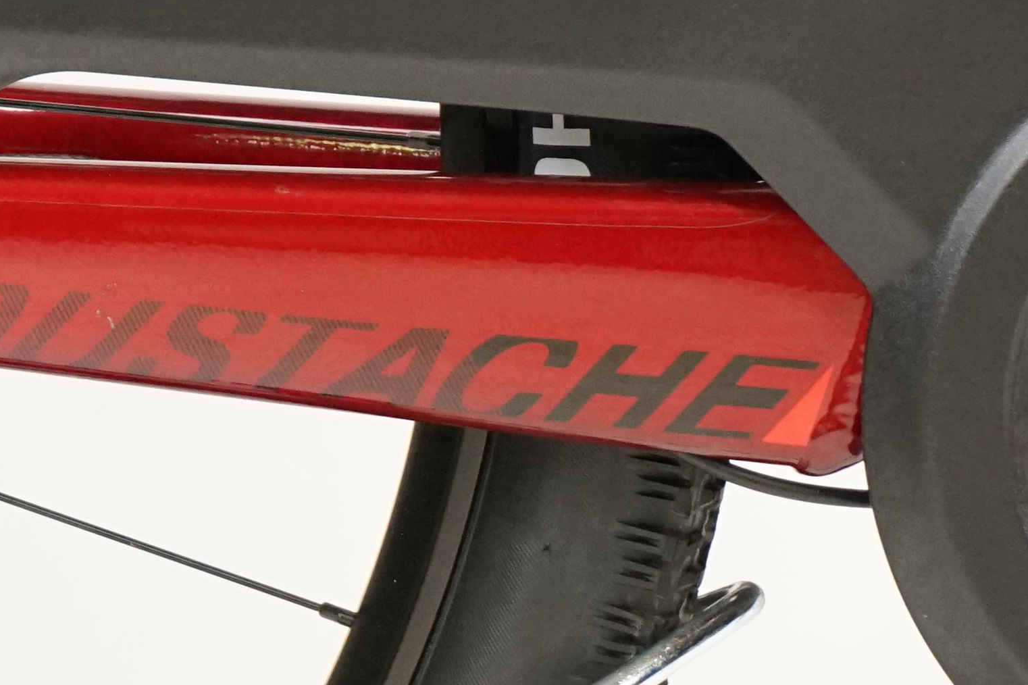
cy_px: 382
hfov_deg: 7.5
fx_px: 7879
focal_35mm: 276
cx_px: 355
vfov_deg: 5.0
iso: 3200
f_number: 5.6
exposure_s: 1/200
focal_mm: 70
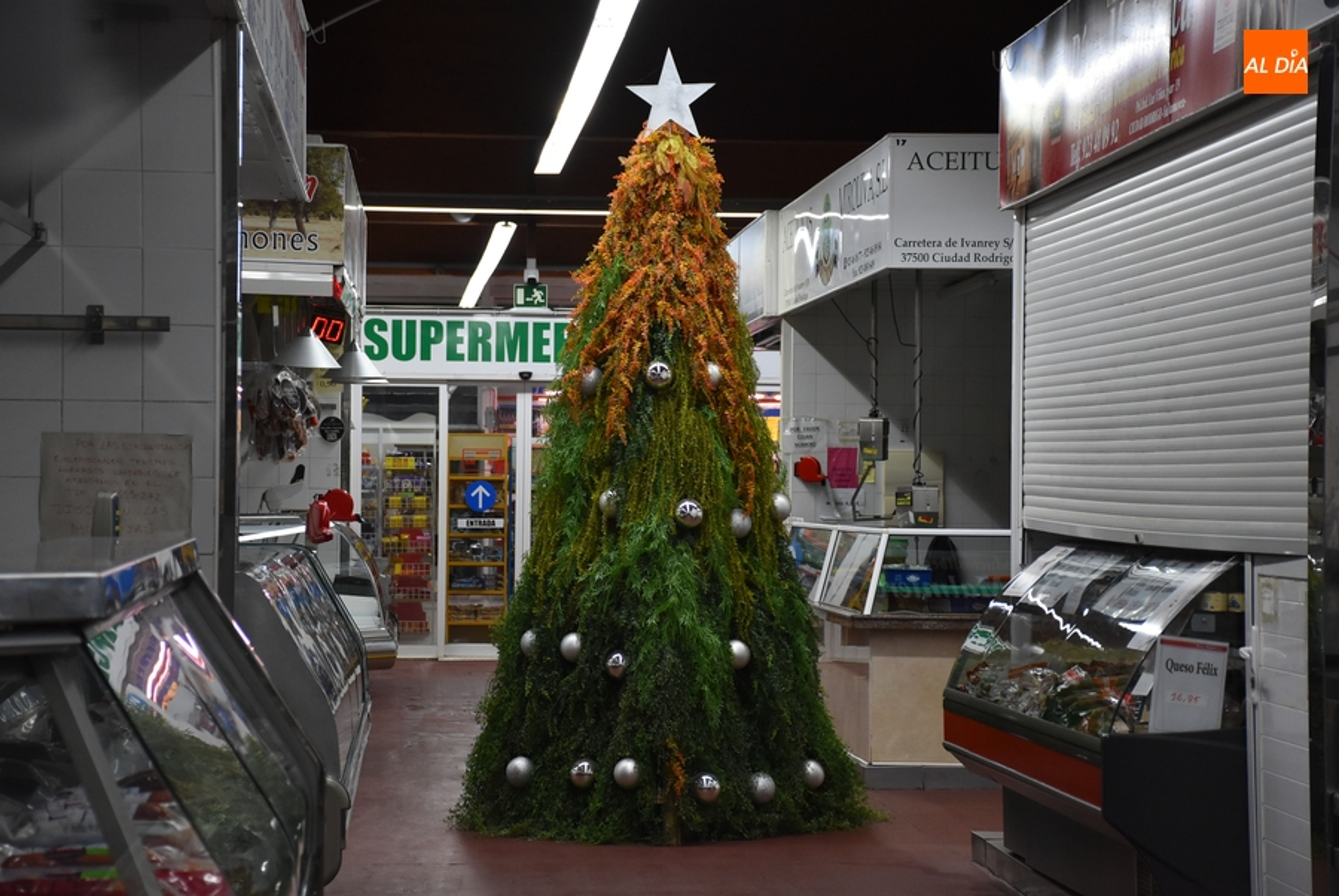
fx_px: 3127
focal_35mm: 84
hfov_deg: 24.2
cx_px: 670
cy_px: 448
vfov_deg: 16.3
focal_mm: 56
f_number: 4.8
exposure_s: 1/60
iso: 1100
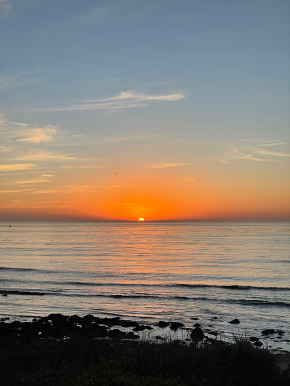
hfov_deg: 28.0
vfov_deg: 36.8
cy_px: 193
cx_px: 145
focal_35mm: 52
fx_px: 581
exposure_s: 1/675
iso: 25
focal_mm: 6
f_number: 2
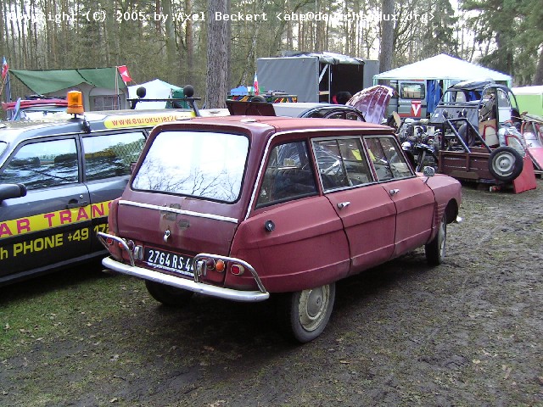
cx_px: 272
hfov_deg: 51.4
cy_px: 204
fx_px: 565
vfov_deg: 39.7
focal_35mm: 36
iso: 86
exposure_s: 1/48.4
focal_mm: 5.6
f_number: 2.8
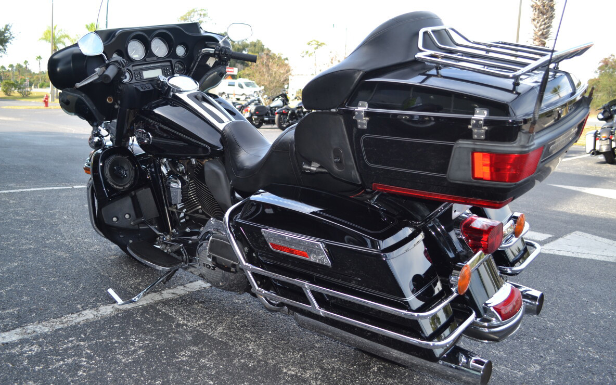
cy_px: 190
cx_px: 308
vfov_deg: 40.6
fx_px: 520
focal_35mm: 31
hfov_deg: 61.2
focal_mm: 20
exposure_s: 1/125
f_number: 4
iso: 100
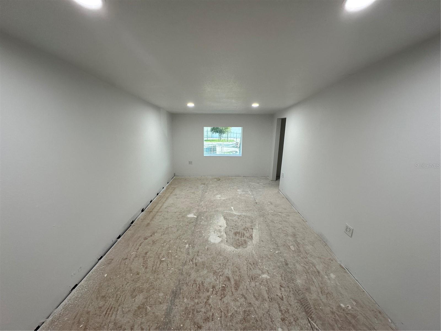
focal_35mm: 14
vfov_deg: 85.7
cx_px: 220
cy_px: 166
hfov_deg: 102.1
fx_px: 178
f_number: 2.2
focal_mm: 2.22
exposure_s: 1/120
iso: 160
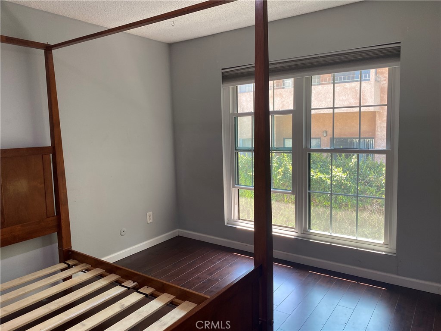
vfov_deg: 53.1
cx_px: 220
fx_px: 331
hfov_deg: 67.3
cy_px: 166
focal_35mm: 26
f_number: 1.8
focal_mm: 4.25
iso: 64
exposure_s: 1/60
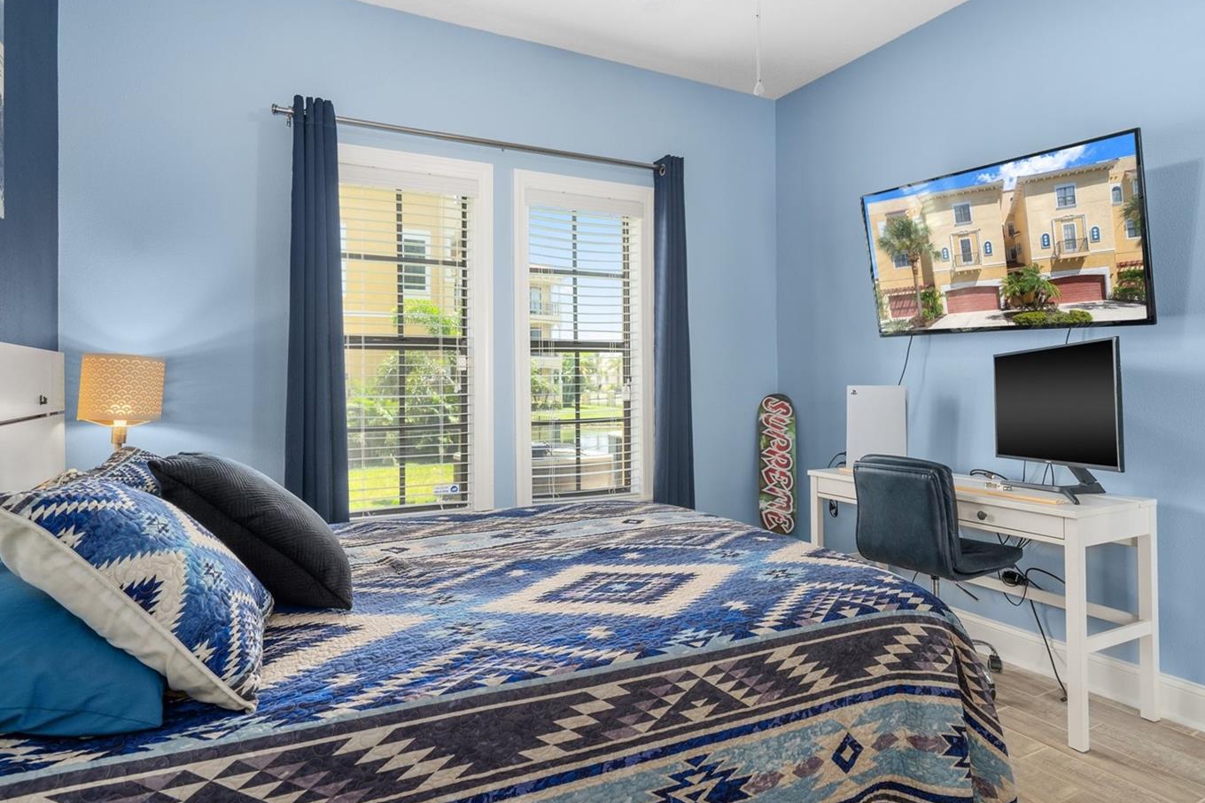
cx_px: 617
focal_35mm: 20
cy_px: 409
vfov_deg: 61.9
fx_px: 669
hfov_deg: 84.0
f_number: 8
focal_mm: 17
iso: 320
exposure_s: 1/4
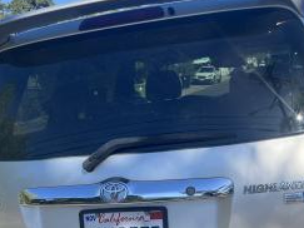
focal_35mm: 54
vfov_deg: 26.1
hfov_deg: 35.6
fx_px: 474
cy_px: 209
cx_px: 153
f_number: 1.6
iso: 50
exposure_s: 1/1458
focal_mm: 5.1
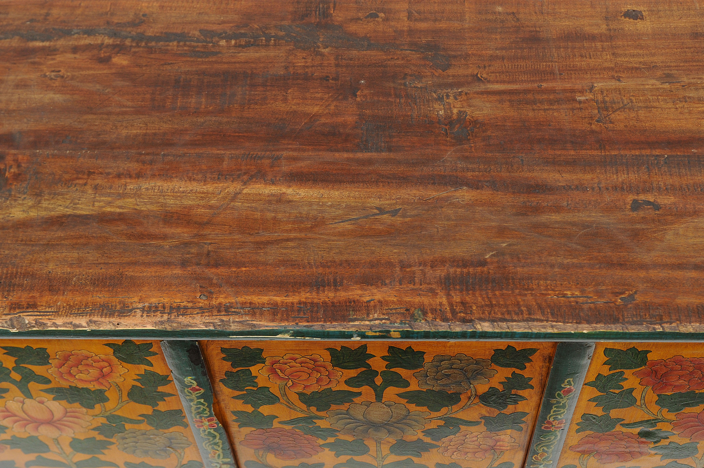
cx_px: 352
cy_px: 234
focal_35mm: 44
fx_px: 850
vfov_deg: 30.8
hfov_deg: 45.0
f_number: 4.5
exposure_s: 1/200
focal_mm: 29
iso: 320
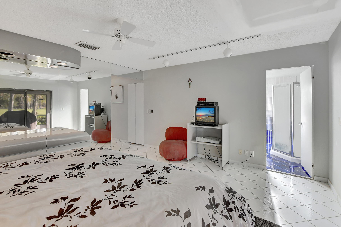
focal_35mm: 16
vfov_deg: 73.6
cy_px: 109
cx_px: 175
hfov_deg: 96.7
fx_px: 151
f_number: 8
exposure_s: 1/6
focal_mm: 10
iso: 1000
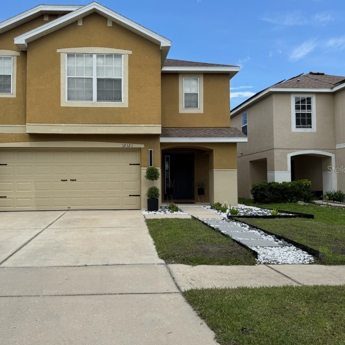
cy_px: 169
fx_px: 327
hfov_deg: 55.1
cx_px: 135
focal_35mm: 29
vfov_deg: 55.6
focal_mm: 6.76
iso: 80
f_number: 1.78
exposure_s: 1/3597
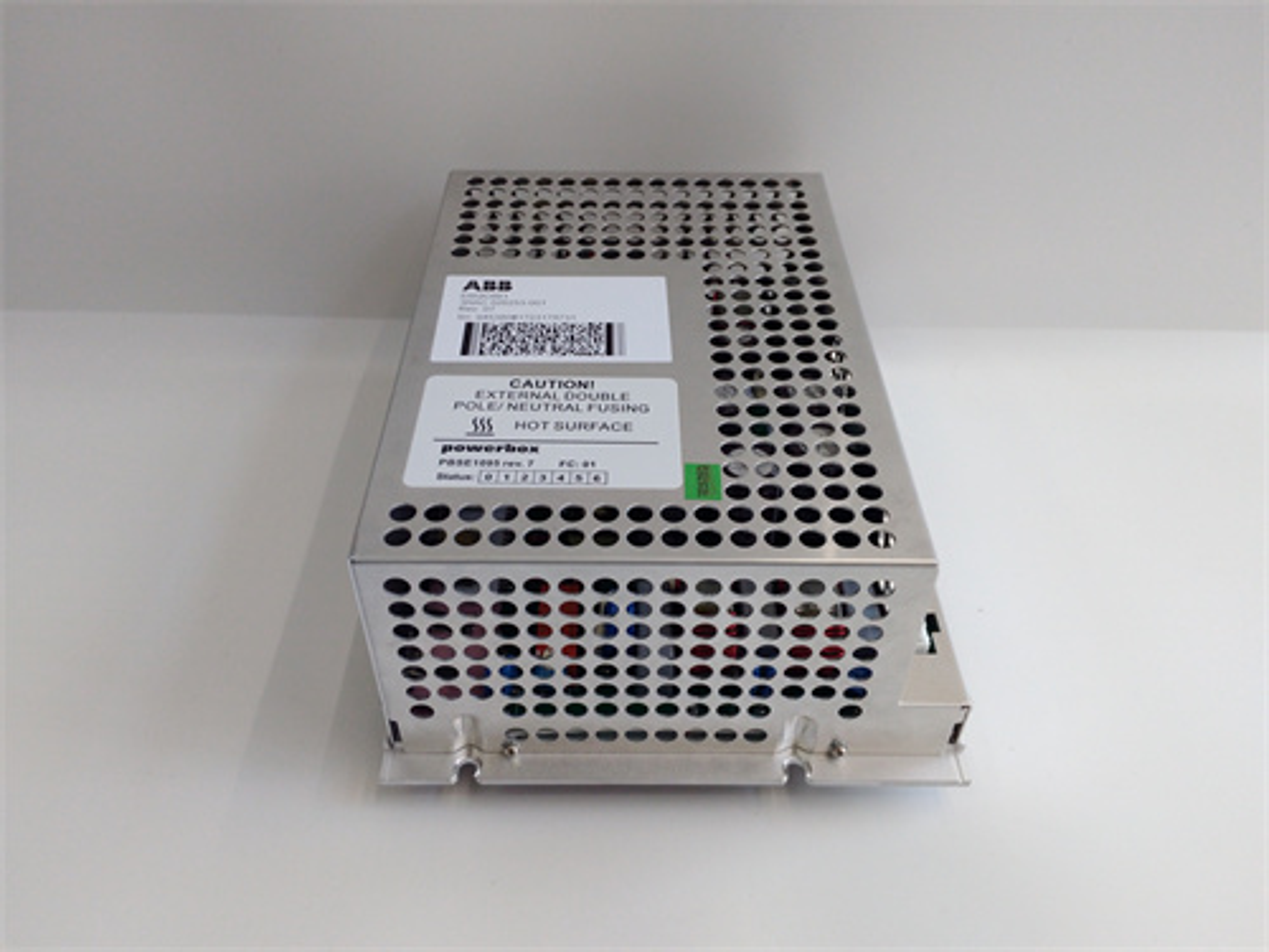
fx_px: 990
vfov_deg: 51.4
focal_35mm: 27
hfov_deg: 65.3
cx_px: 634
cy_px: 476
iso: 162
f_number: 2
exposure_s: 1/33
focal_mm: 3.79
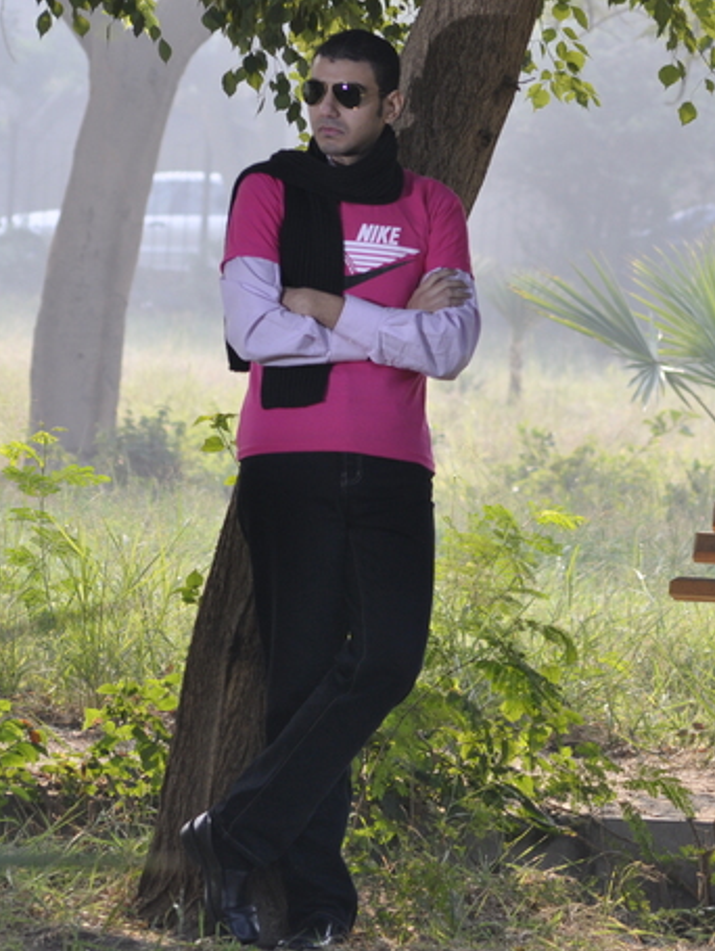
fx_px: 6958
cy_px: 521
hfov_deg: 5.9
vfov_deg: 7.8
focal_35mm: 253
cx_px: 721
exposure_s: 1/320
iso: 400
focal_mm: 100
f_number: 5
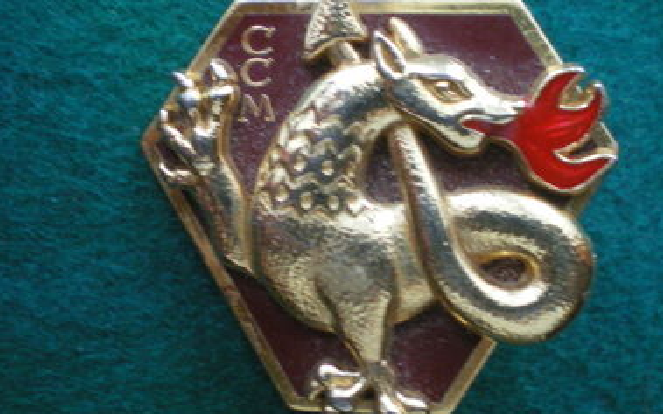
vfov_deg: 25.3
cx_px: 350
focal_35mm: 51
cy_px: 217
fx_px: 922
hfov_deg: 39.6
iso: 400
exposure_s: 1/30
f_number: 3.1
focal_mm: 6.3
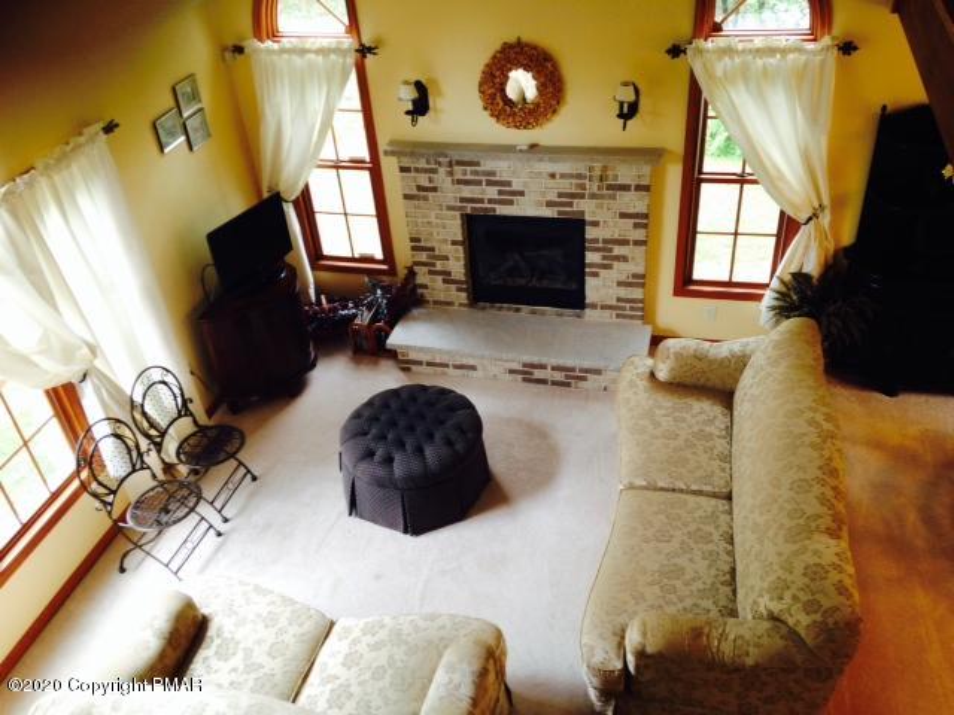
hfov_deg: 55.4
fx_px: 909
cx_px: 477
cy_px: 358
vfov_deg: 42.9
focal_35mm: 33
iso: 64
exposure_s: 1/20
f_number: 2.4
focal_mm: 4.12
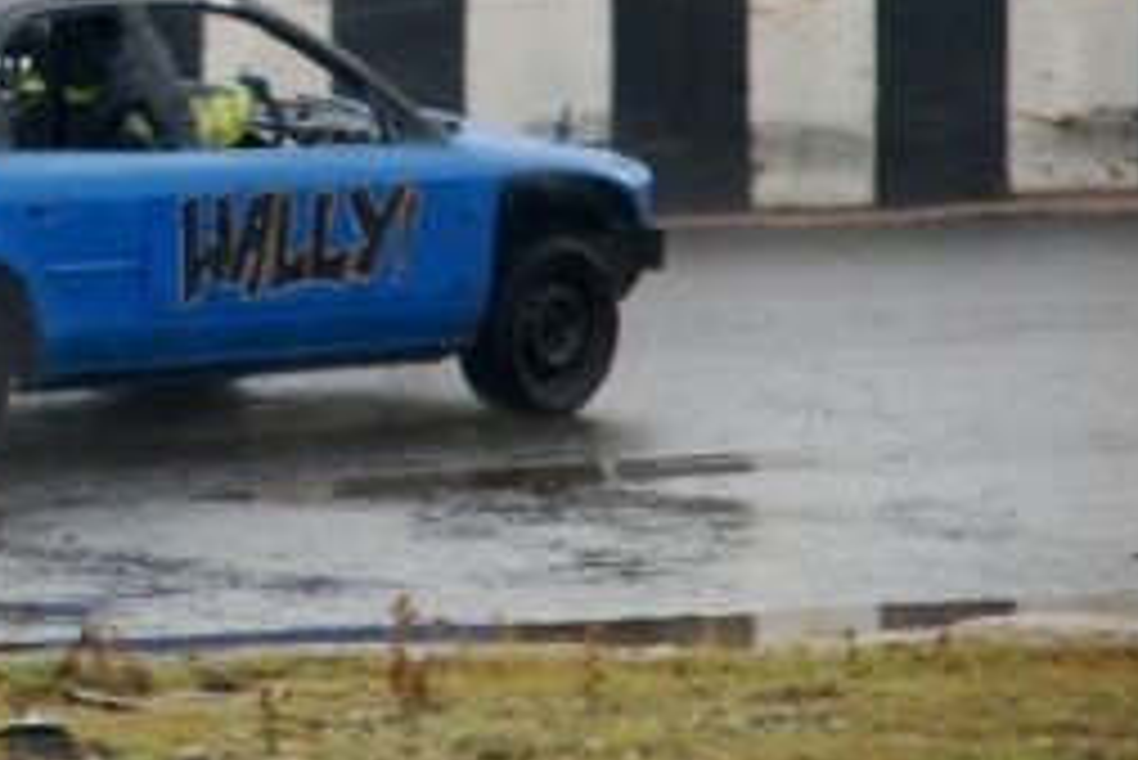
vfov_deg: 3.8
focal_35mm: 360
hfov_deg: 5.7
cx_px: -279
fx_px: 11394
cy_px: -108
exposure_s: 1/500
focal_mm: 95
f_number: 5.6
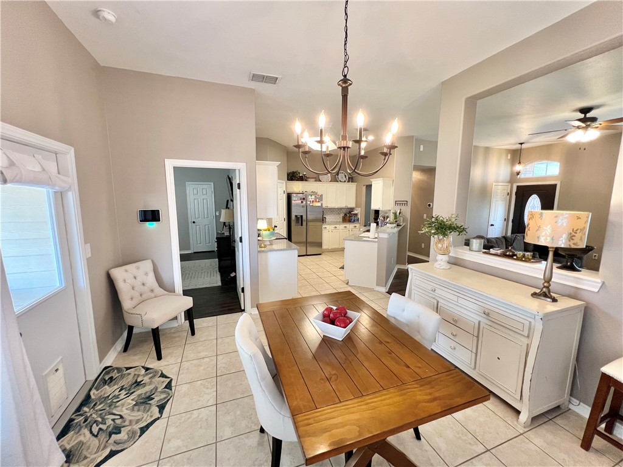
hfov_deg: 106.2
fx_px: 234
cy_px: 234
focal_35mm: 13
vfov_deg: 89.9
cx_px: 312
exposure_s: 1/60
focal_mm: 1.57
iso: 160
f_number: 1.8
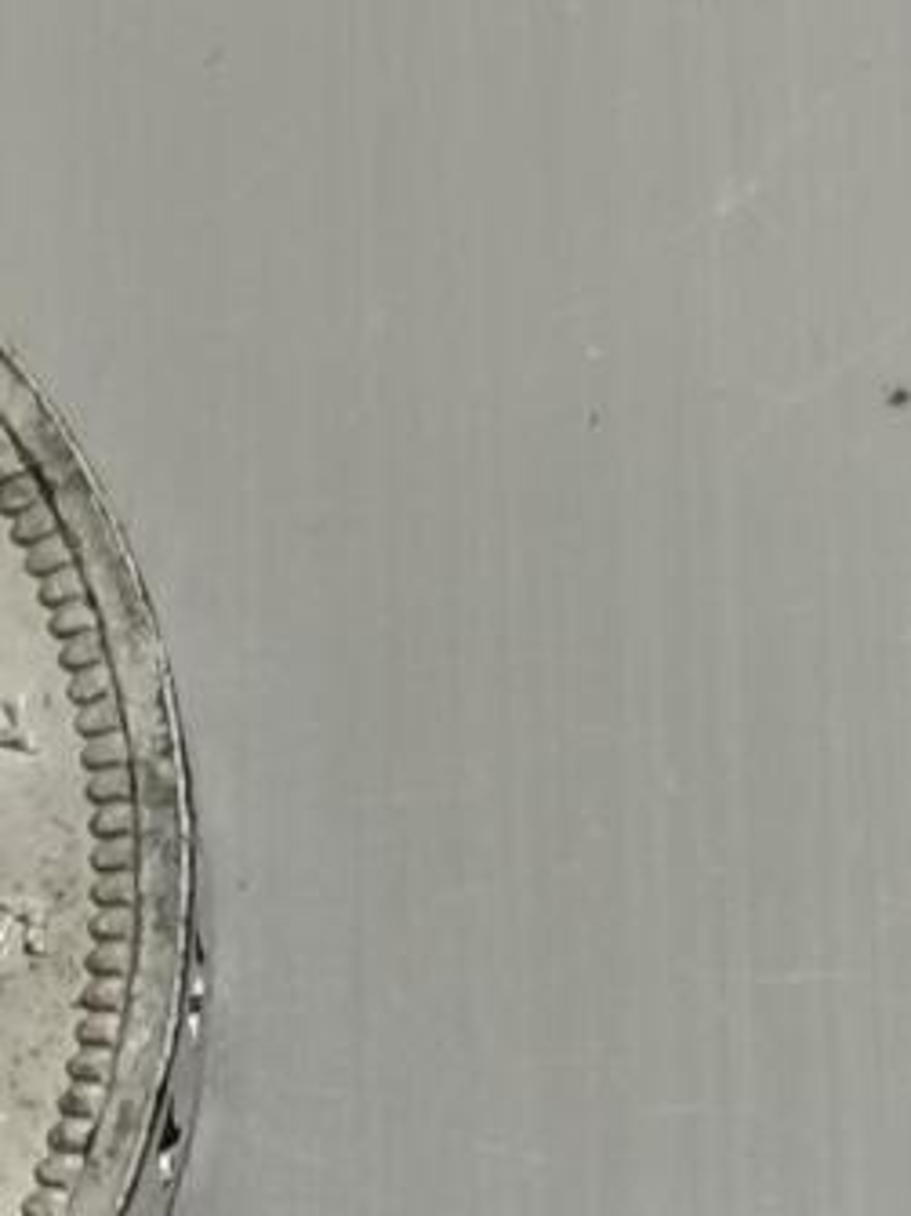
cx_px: -773
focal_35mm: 317
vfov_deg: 6.2
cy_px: 1579
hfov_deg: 4.6
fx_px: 11131
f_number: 1.8
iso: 80
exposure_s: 1/100
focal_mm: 5.58
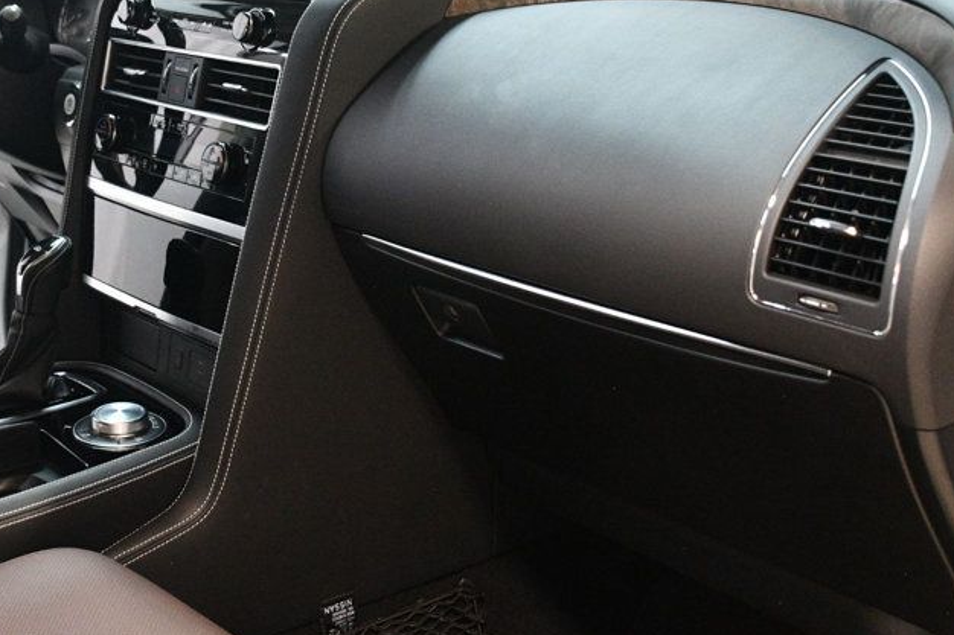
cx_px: 341
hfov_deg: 36.6
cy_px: 174
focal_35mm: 54
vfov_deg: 24.8
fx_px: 1431
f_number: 3.5
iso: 3600
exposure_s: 1/60
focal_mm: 22
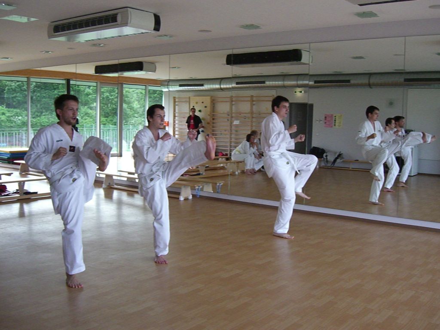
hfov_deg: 49.0
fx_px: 483
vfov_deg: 37.7
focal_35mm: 38
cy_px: 165
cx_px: 220
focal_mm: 7.9
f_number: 2.8
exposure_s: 1/640
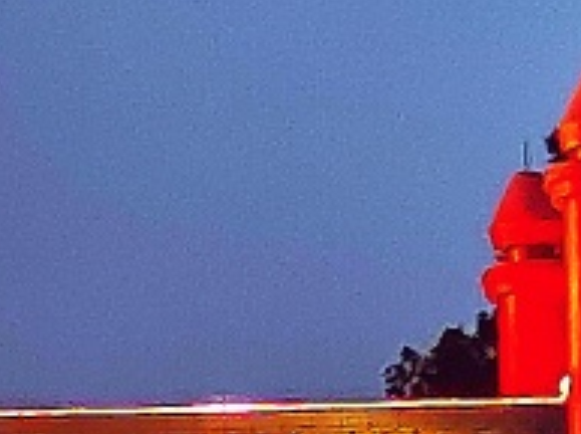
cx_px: -1126
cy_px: 799
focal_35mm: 299
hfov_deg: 6.1
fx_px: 5009
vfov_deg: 4.9
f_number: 1.8
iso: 200
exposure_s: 3
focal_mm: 5.58
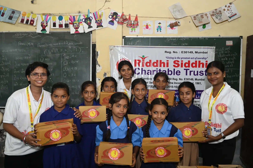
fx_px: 221
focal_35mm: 32
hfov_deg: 59.5
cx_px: 126
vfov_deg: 41.7
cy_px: 84
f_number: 4
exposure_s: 1/100
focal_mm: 31.5
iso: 2000
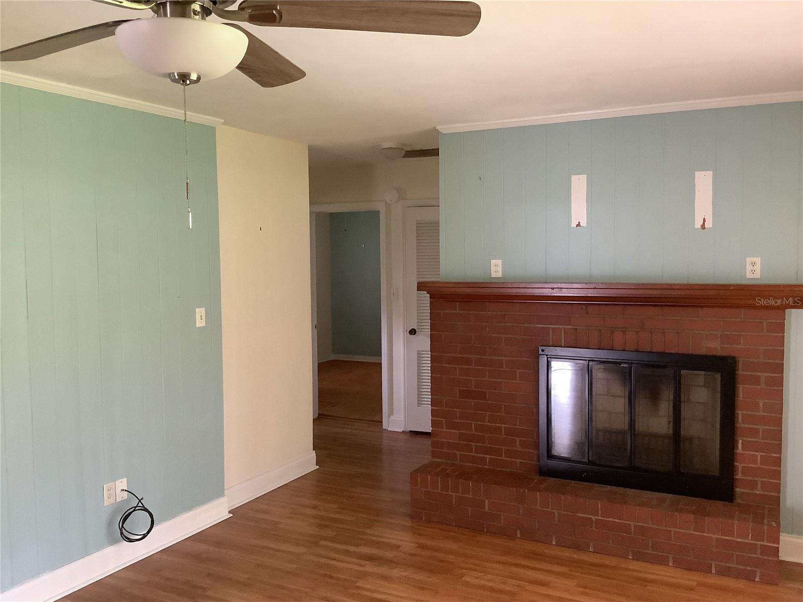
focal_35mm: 31
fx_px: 719
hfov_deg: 58.4
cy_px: 301
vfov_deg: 45.4
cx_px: 402
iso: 320
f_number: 2.4
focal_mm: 3.3
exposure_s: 1/33
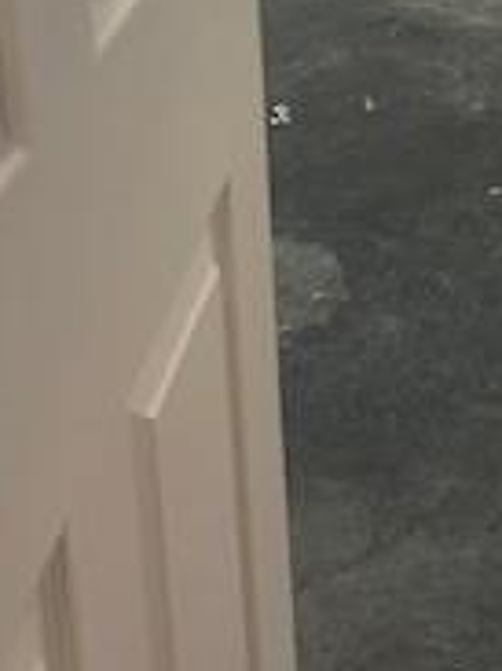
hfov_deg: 15.2
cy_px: -81
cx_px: 718
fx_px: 1762
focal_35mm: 91
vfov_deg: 20.5
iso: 200
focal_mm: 5.7
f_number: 1.5
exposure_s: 1/60
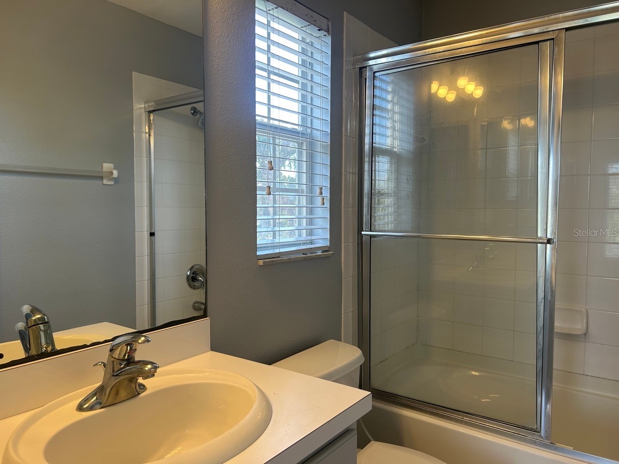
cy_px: 232
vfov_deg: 53.1
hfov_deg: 67.3
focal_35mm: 26
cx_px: 310
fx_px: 465
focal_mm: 5.7
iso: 40
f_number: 1.5
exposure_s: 1/120
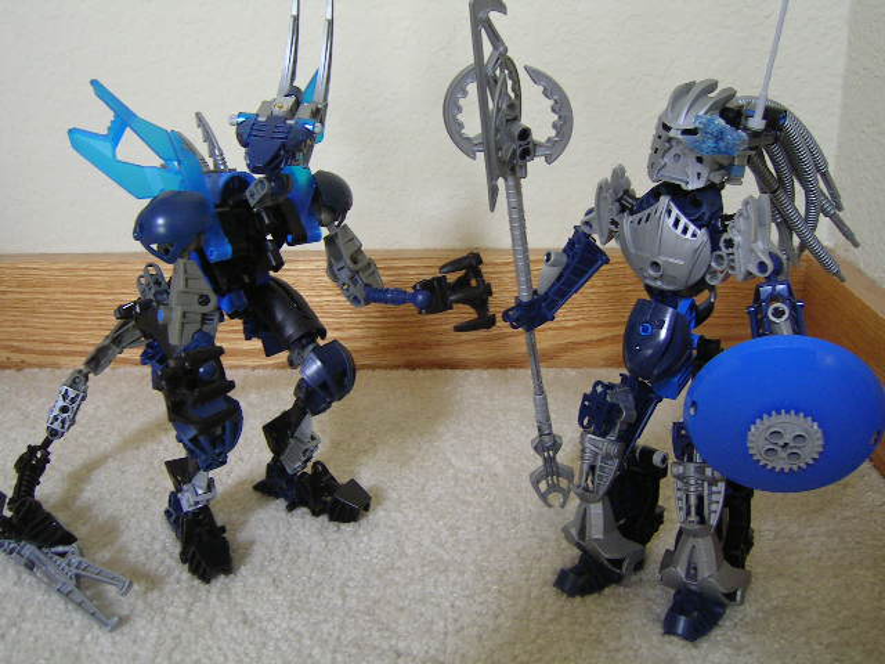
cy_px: 332
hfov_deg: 51.4
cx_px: 442
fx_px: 920
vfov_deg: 39.7
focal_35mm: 36
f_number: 2.8
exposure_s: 1/8.9
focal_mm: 5.6
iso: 100
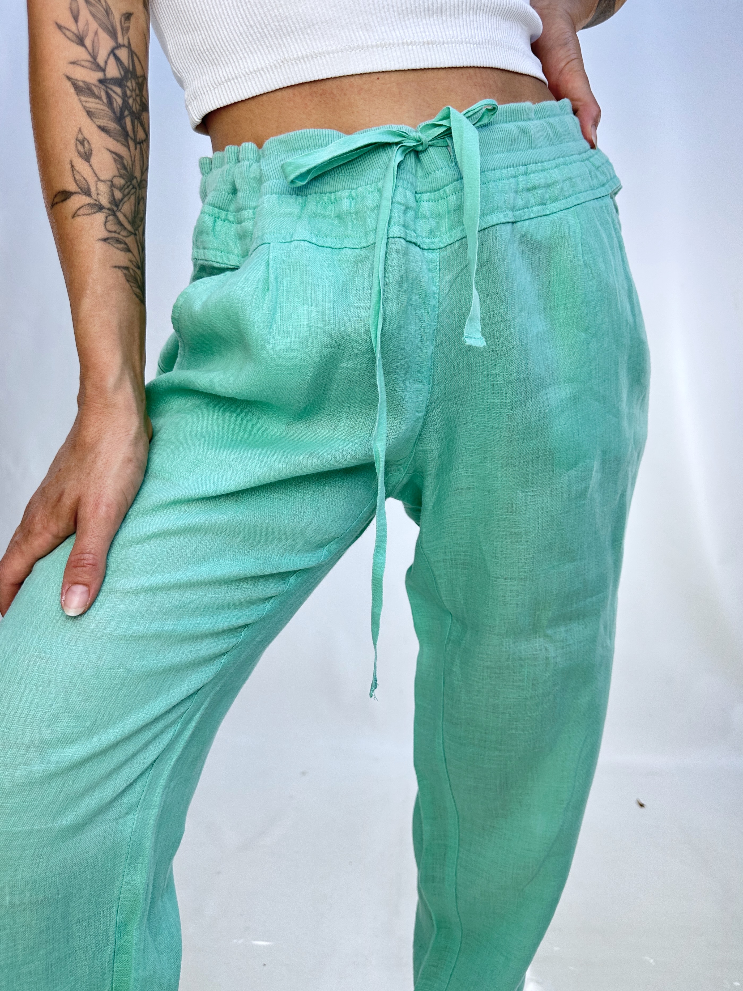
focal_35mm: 24
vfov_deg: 71.6
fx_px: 687
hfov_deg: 56.8
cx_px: 372
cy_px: 496
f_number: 1.78
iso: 64
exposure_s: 1/218
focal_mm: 6.86
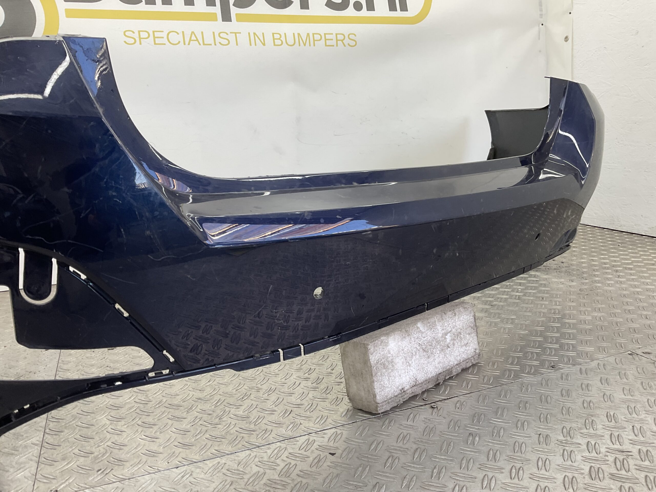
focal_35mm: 29
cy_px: 246
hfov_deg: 61.7
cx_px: 328
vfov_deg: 48.2
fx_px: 550
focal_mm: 3
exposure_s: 1/120
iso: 32
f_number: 1.8
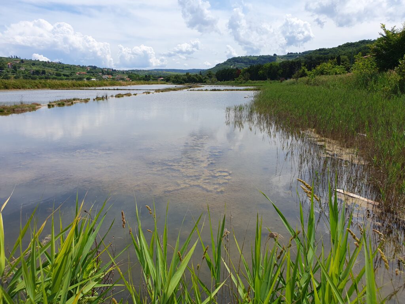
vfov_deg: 53.1
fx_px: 304
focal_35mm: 26
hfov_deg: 67.3
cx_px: 202
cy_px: 152
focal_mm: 4.32
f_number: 2.4
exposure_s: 1/1820
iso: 50
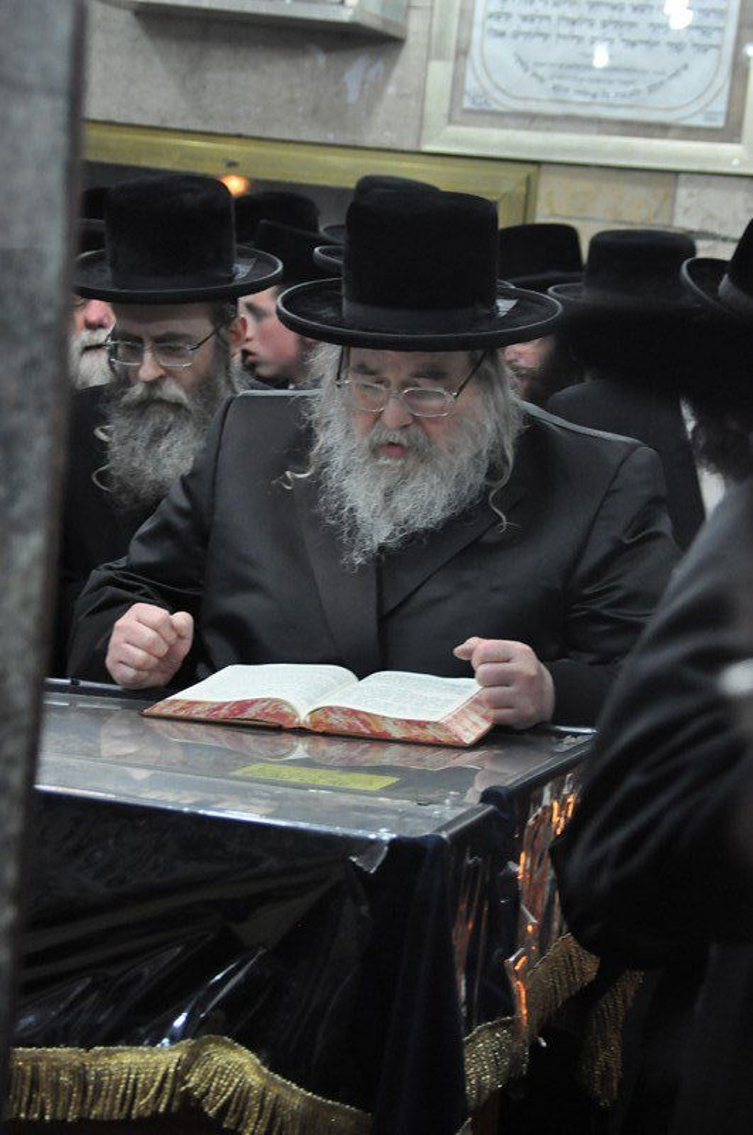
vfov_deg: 20.0
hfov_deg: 13.4
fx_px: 3210
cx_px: 376
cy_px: 568
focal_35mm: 102
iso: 1600
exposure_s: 1/50
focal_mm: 68
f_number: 5.6
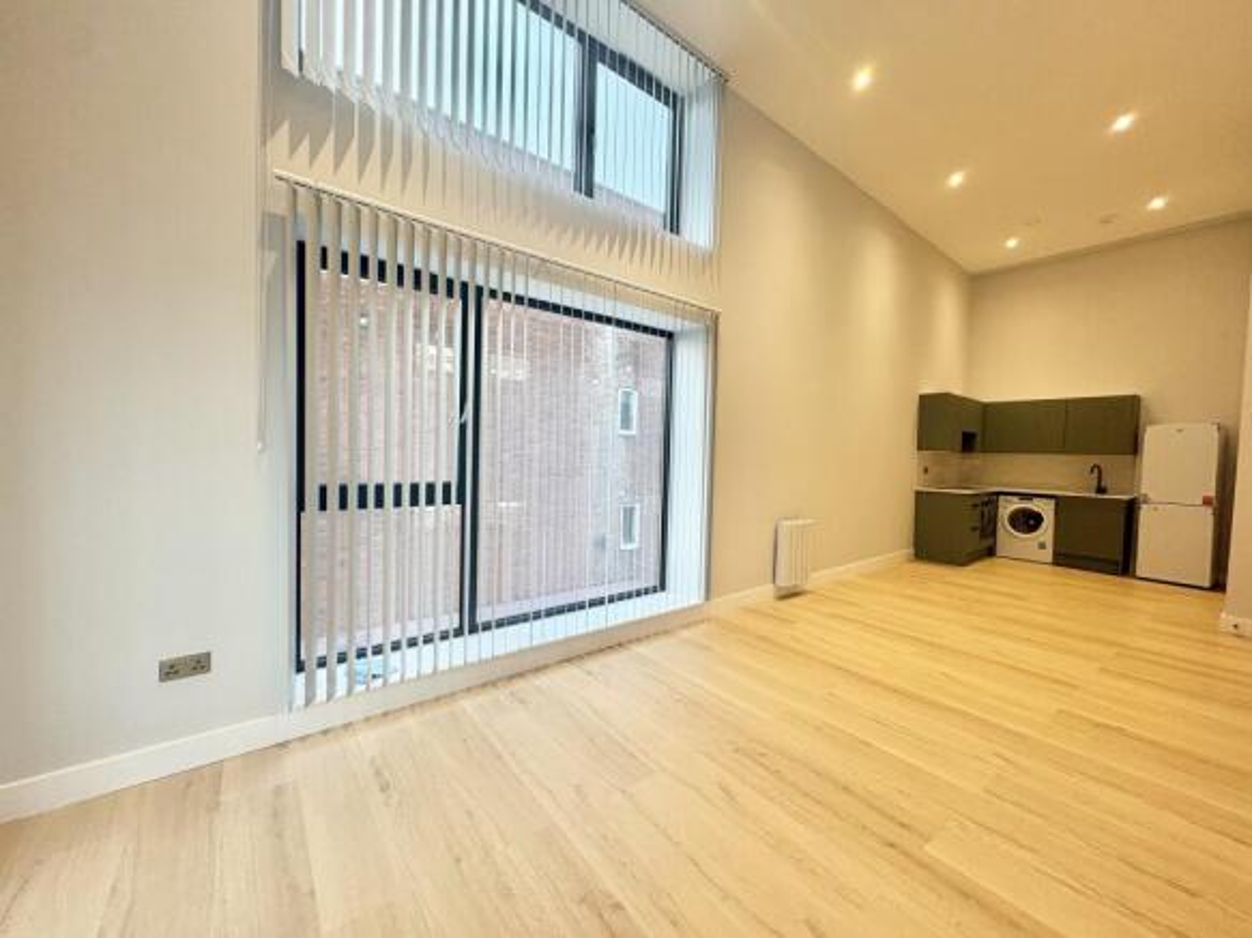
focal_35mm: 14
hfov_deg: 102.1
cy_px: 469
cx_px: 626
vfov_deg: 85.7
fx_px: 506
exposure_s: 1/50
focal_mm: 2.22
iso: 125
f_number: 2.2
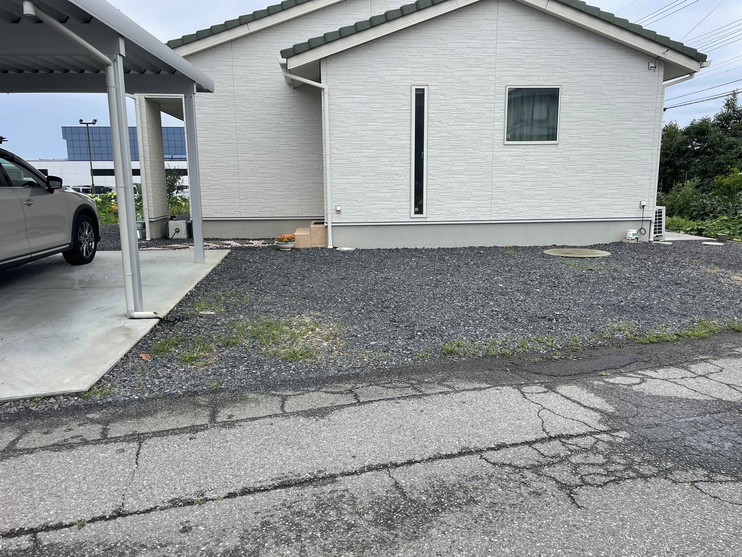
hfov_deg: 67.3
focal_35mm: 26
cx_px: 371
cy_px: 278
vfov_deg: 53.1
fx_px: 557
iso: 32
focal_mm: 4.2
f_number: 1.6
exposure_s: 1/1770
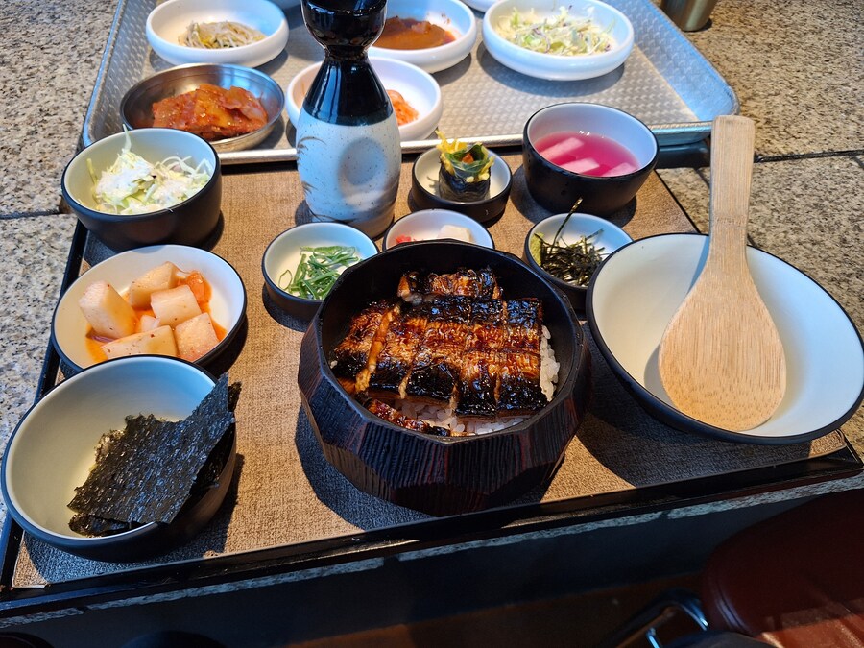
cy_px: 324
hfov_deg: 73.9
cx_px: 432
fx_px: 574
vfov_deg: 58.9
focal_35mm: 23
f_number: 1.8
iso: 64
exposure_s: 1/60
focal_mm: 5.54
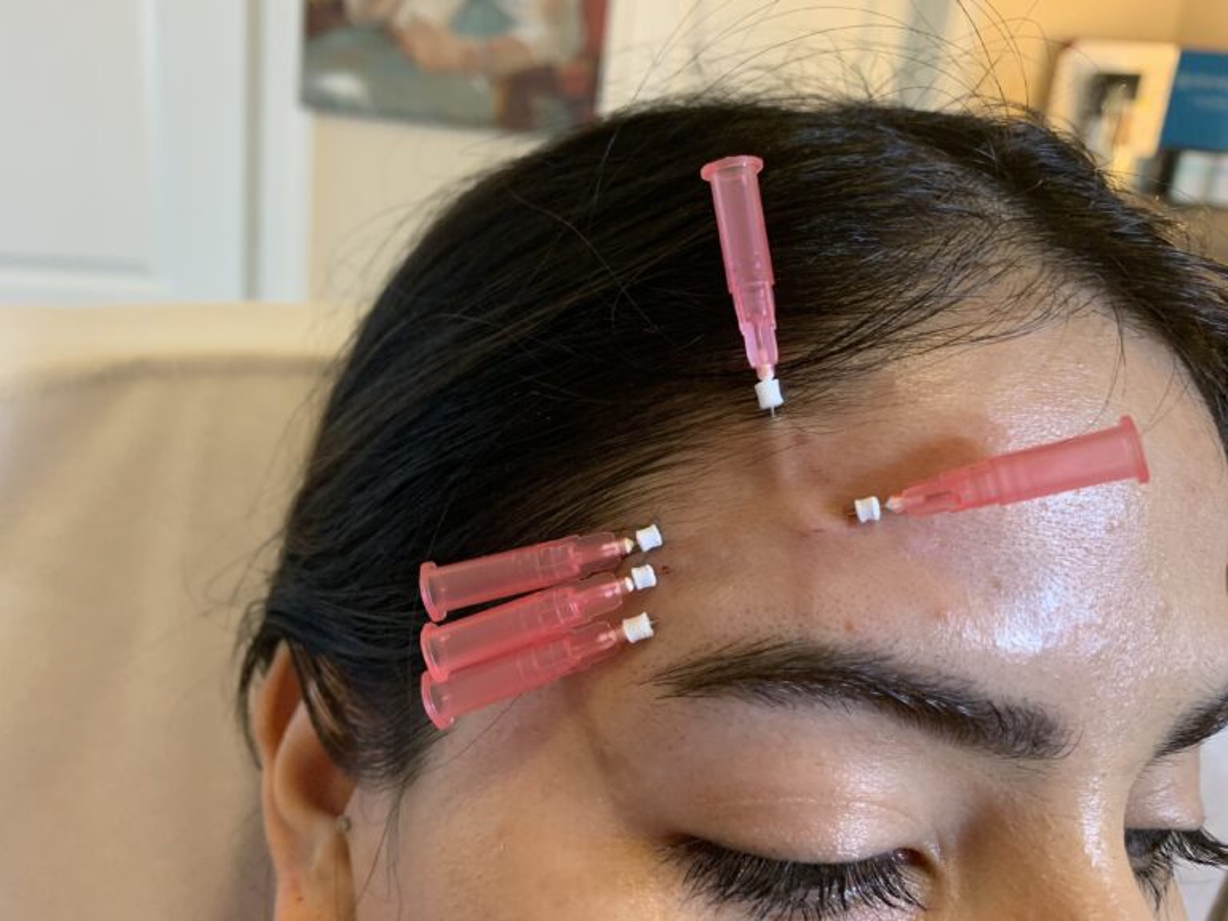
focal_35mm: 26
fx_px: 922
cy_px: 460
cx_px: 614
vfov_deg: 53.1
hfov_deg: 67.3
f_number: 1.8
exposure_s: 1/59
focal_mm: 4.25
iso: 320
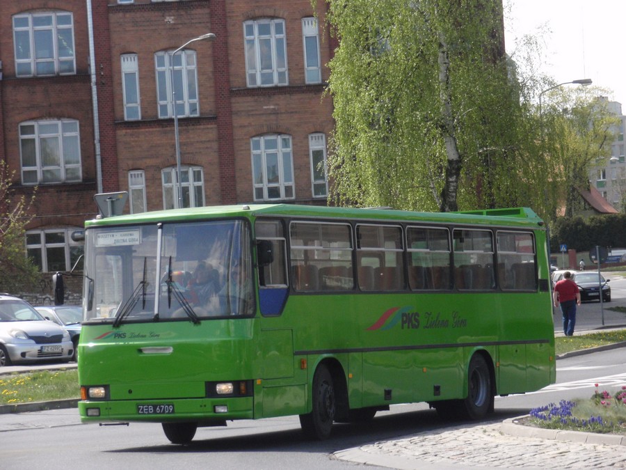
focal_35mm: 146
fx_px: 2640
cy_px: 235
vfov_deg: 10.2
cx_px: 313
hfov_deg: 13.5
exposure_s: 1/500
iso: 250
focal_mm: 26.2
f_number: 5.6
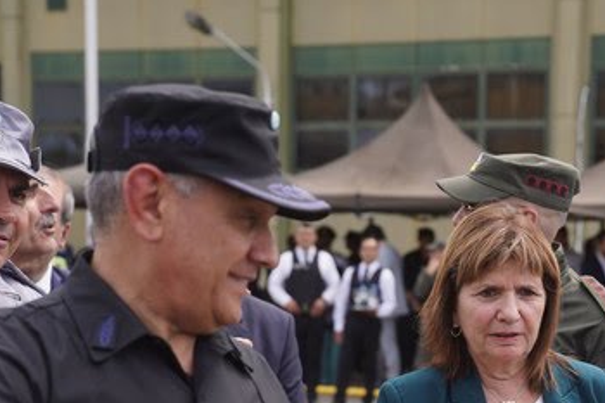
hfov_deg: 19.6
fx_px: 1730
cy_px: 406
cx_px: 475
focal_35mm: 103
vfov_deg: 13.1
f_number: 3.5
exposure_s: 1/1600
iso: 400
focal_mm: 50
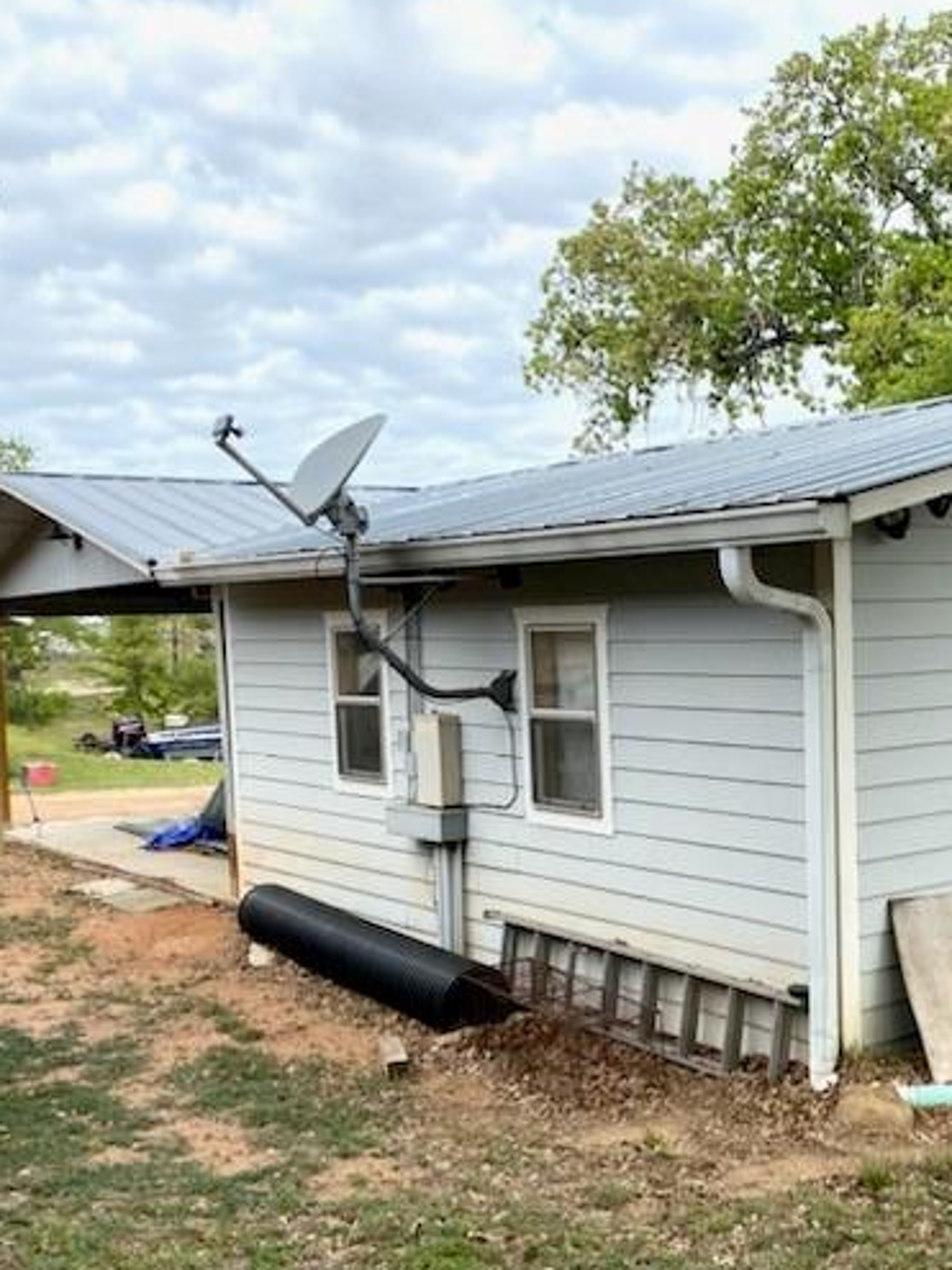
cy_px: 741
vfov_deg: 44.6
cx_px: 811
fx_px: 1541
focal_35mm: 42
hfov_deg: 33.0
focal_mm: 4.25
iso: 32
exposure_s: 1/1043
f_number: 1.8
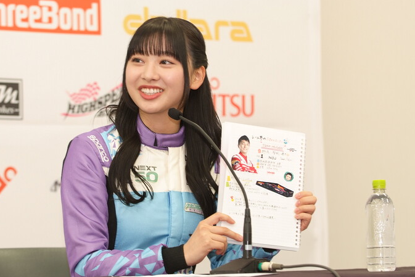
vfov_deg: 9.0
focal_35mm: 153
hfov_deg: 13.4
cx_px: 198
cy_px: 139
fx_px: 1764
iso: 400
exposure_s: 1/60
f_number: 4
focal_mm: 95
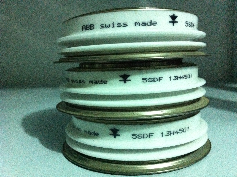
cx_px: 118
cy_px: 88
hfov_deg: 52.7
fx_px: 239
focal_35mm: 35
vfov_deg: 40.6
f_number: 2.8
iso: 1000
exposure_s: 1/15
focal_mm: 3.85
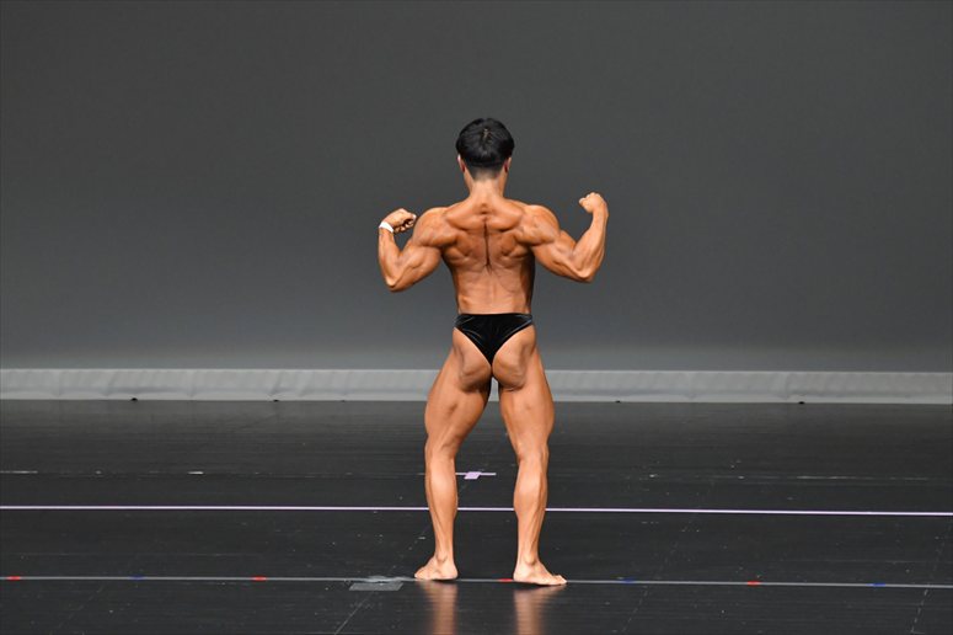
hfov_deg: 6.9
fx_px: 7938
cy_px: 318
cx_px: 476
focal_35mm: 300
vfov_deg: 4.6
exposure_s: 1/400
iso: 4000
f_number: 5.6
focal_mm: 200
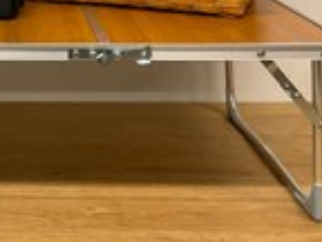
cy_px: 15
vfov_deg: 20.8
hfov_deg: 26.6
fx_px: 642
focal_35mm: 69
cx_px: -3
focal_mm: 3
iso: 100
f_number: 1.8
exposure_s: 1/60
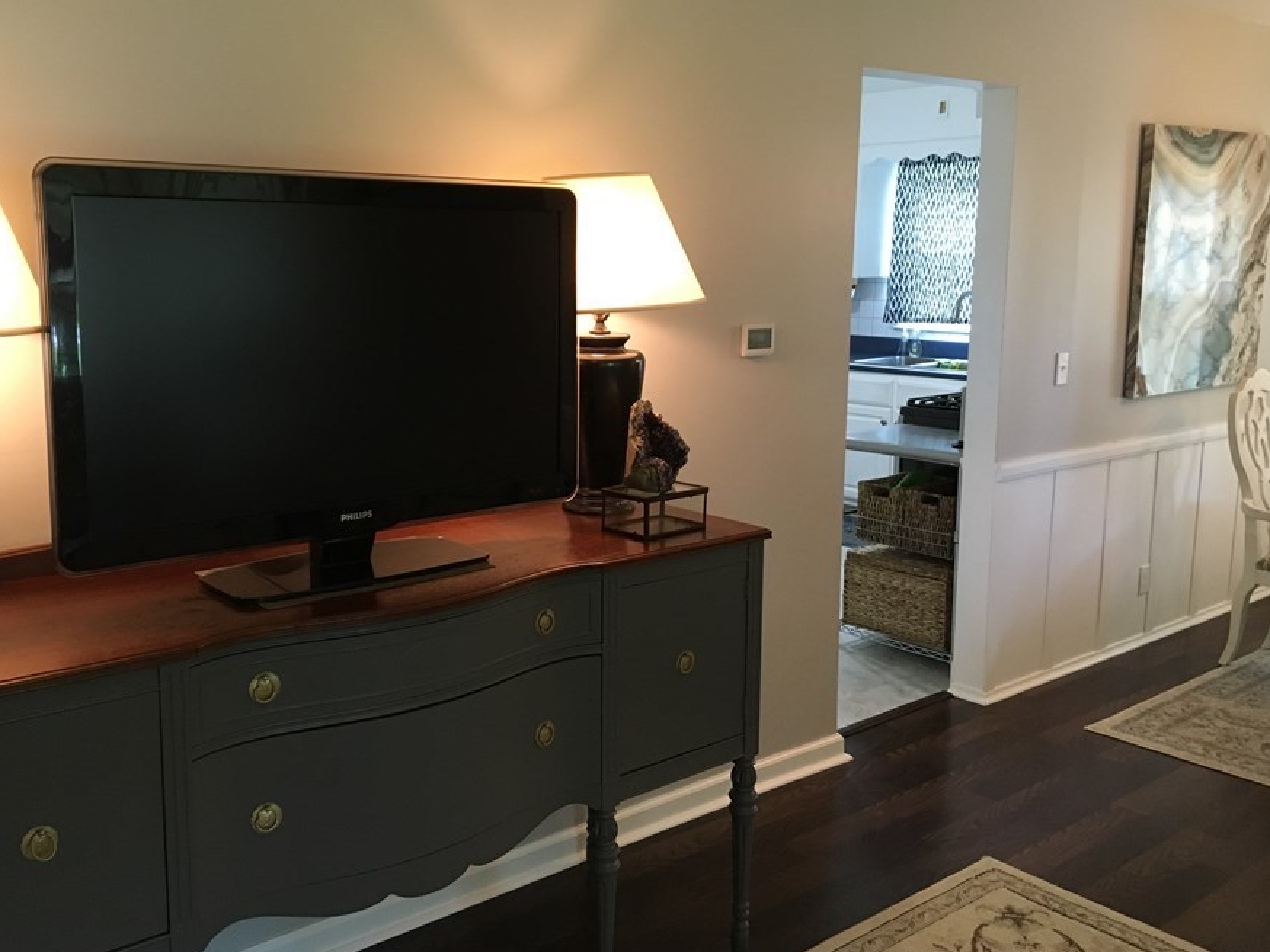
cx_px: 564
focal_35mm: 34
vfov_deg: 41.8
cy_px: 437
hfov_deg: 53.8
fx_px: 1248
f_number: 2.2
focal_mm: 4.15
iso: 160
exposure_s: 1/30
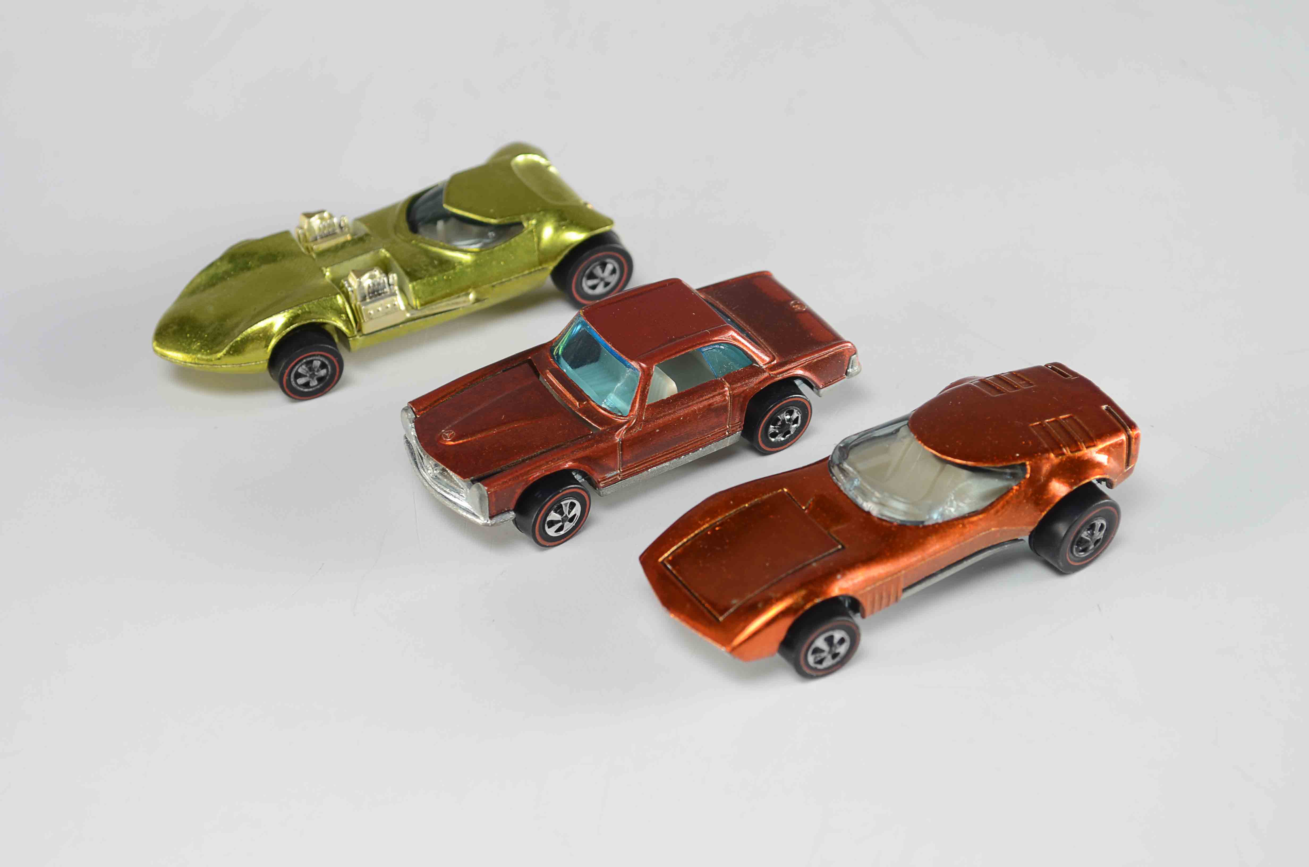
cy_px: 434
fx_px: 2994
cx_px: 654
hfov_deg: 24.7
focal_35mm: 82
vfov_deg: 16.5
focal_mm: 55
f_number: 8
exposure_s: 1/80
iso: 100
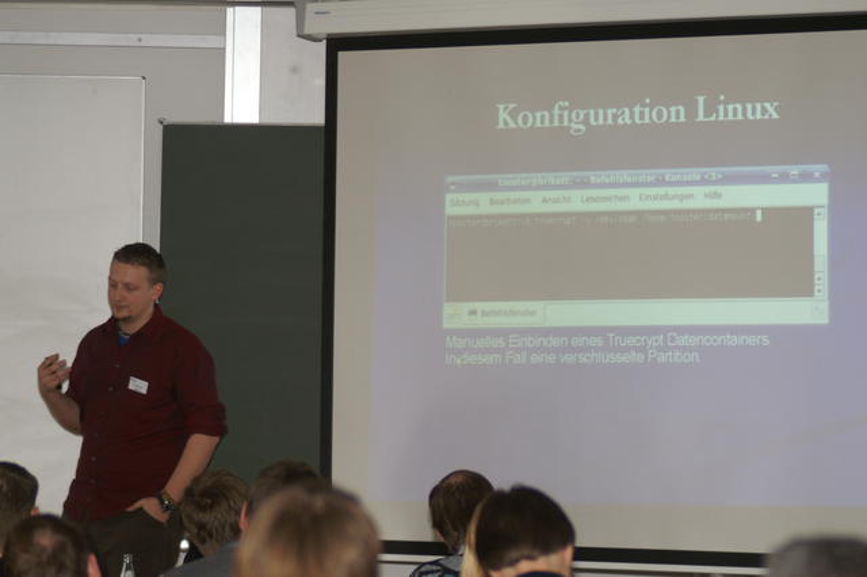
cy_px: 288
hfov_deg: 13.7
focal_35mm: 150
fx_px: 3610
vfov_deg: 9.1
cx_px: 434
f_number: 2.8
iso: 200
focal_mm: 100
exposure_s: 1/60
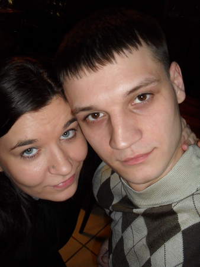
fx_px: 269
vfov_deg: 52.6
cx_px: 100
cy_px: 134
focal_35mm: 35
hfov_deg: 40.7
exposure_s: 1/45
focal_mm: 6.3
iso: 200
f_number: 3.2
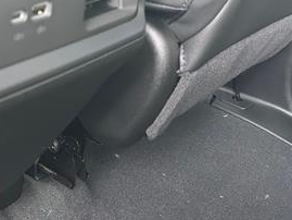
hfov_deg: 32.2
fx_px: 481
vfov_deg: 25.3
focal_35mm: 57
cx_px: 31
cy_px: 49
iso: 800
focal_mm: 6.76
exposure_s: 1/55
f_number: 1.78
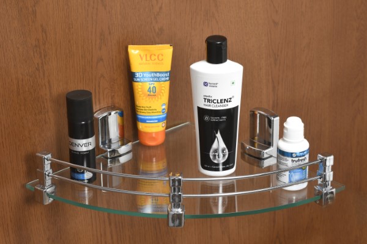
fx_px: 1295
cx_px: 184
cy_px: 122
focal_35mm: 127
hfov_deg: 16.1
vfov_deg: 10.8
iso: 80
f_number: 11
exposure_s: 1/30
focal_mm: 85
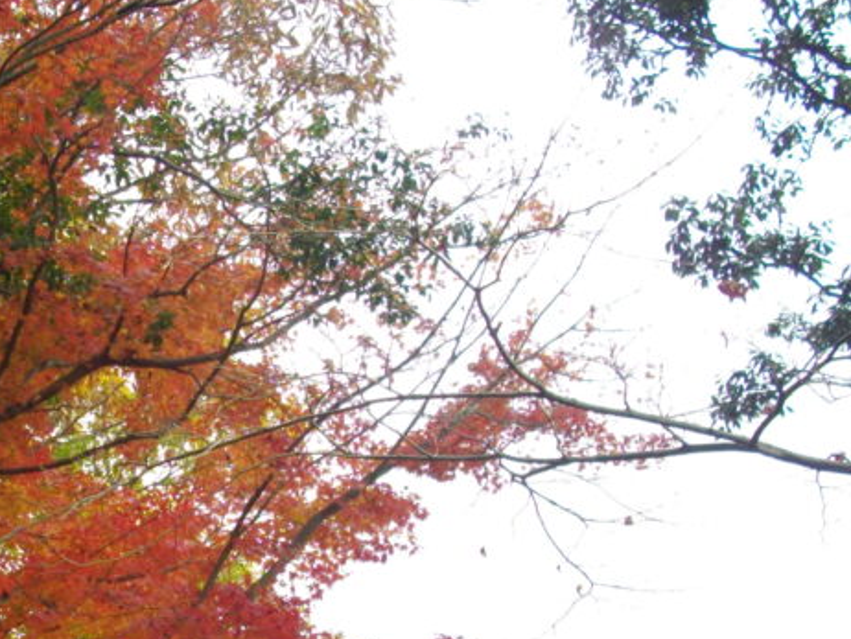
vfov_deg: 17.9
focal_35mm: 82
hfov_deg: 22.9
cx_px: 11
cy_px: 471
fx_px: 2017
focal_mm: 6.2
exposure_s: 1/250
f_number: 2.8
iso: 100
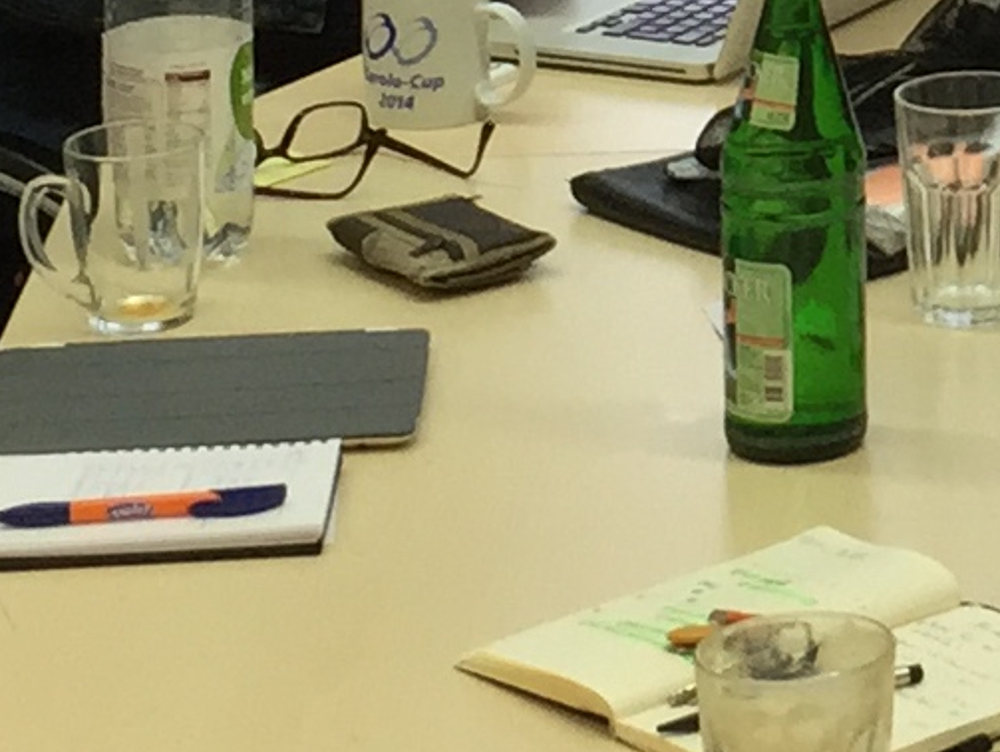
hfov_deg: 10.0
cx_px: 1714
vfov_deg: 7.7
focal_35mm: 188
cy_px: -495
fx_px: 5435
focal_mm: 4.15
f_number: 2.2
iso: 50
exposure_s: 1/100
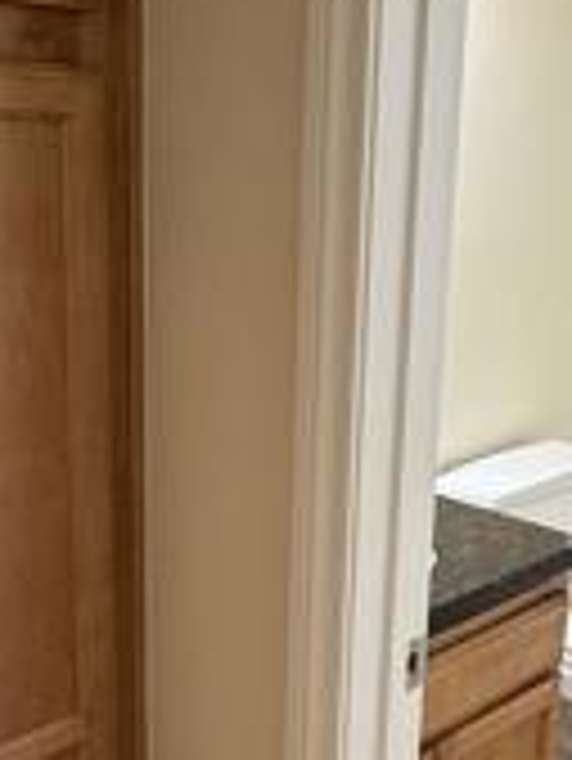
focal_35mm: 53
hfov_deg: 27.5
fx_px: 1166
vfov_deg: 36.0
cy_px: 472
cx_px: 356
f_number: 2.2
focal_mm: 2.22
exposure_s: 1/120
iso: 200
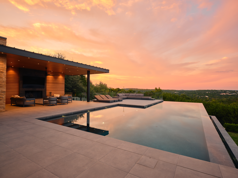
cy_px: 89
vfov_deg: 68.7
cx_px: 119
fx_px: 131
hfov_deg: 84.7
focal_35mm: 19
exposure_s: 1/10
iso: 250
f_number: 13
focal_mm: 23.4
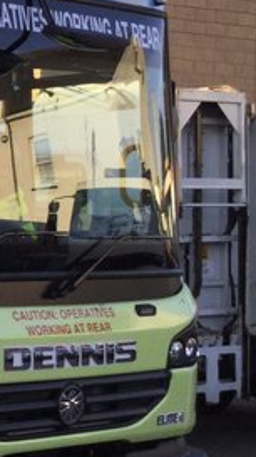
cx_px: -397
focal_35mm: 101
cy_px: 219
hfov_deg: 10.1
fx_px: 1222
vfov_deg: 21.2
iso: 25
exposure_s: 1/324
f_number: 2.4
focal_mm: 3.3
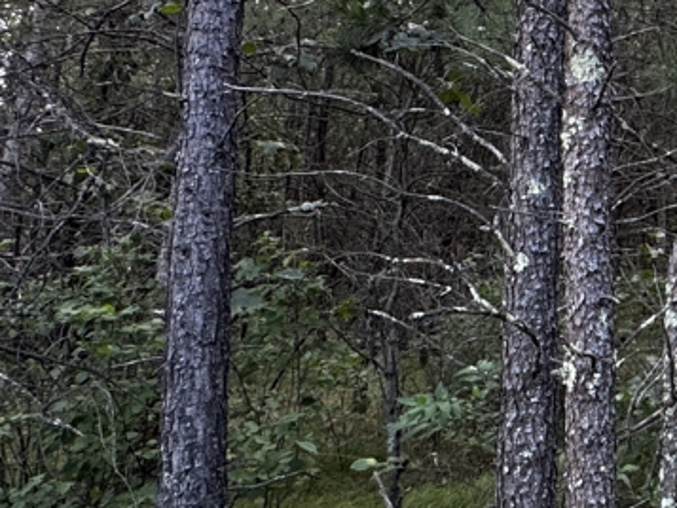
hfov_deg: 31.2
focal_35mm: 47
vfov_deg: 29.5
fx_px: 920
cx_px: 882
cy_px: 44
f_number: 2.2
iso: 125
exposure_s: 1/99
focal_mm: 2.22
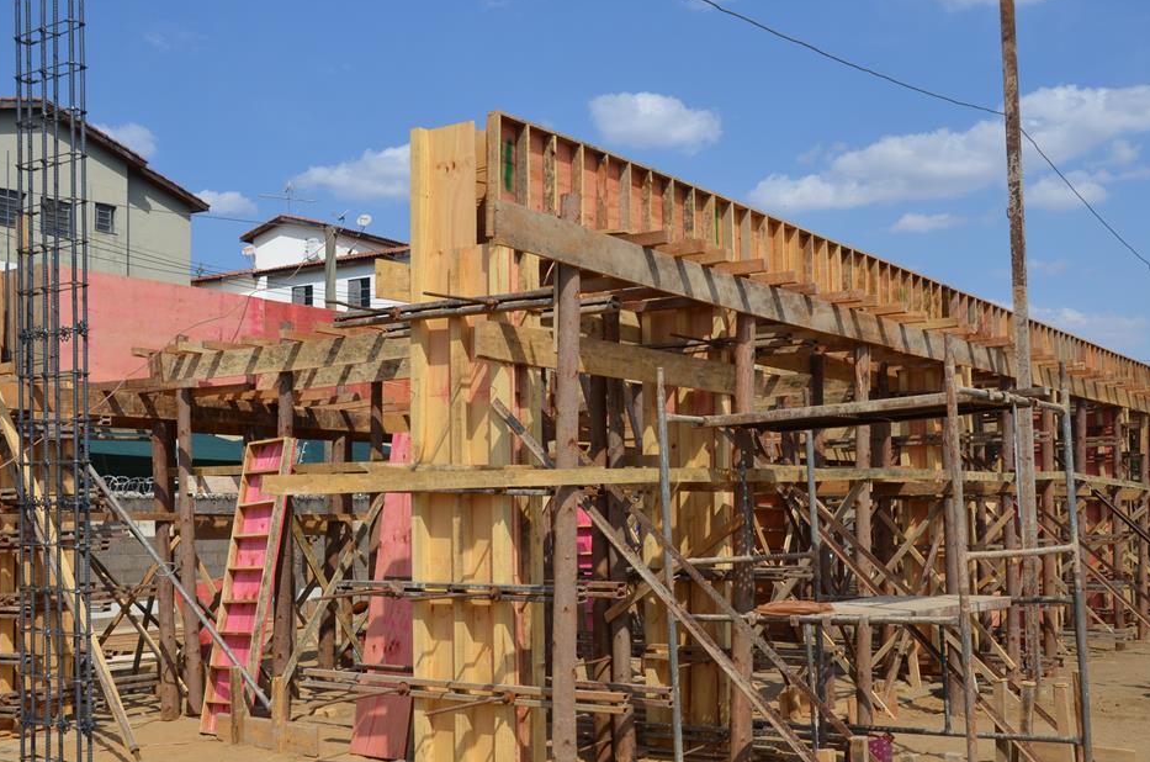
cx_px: 617
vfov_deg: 32.5
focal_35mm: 41
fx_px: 1307
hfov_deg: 47.5
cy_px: 427
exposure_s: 1/250
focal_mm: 22
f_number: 8
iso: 100
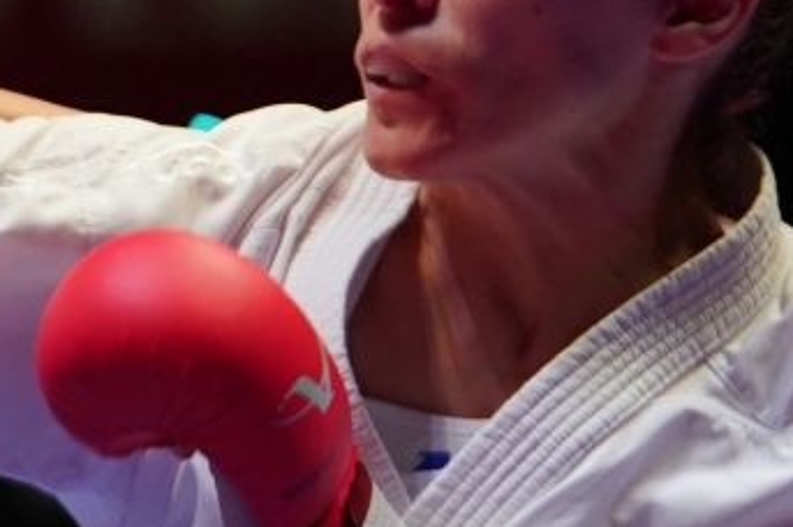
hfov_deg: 2.4
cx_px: -1119
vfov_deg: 1.6
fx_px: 18727
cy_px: 372
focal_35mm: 851
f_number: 2.8
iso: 1600
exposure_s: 1/1000
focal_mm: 162
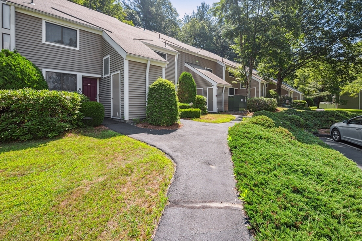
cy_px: 105
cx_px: 199
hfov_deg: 96.5
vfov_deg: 73.3
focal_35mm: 16
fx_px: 161
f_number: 8
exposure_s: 1/160
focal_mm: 14
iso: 100
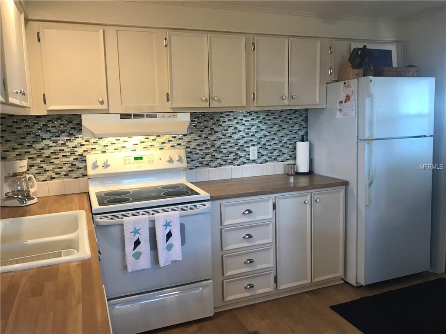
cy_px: 167
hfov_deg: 63.4
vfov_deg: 49.7
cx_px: 223
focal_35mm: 28
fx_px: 361
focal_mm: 3.99
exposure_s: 1/30
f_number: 1.8
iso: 40
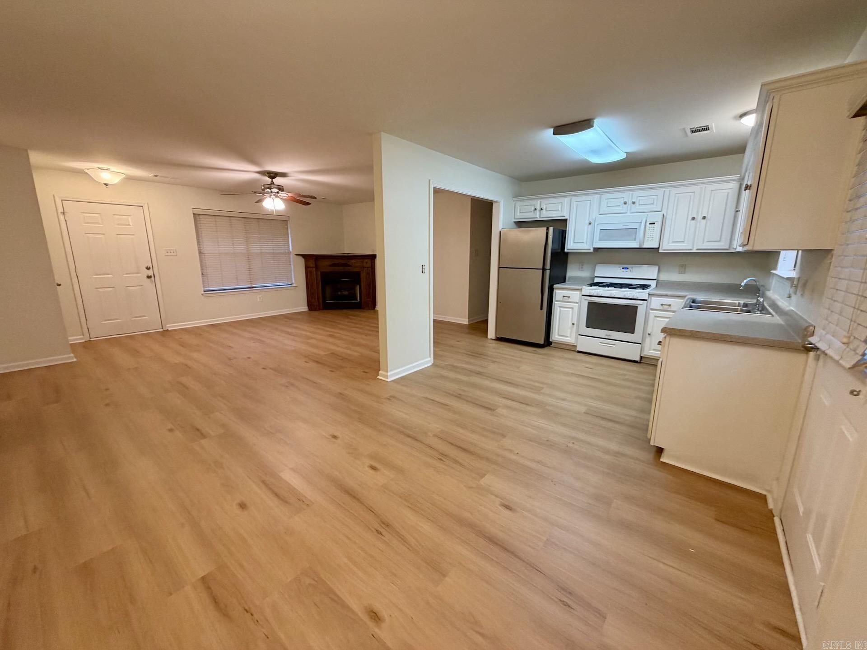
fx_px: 351
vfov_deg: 85.7
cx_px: 434
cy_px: 325
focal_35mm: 14
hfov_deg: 102.1
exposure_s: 1/60
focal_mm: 2.22
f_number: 2.2
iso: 250
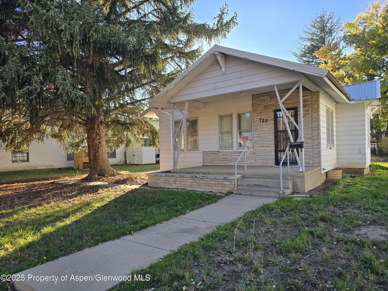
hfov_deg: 73.9
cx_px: 194
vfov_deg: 58.9
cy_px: 146
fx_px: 258
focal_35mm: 23
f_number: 1.7
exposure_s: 1/259
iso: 12
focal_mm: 6.3
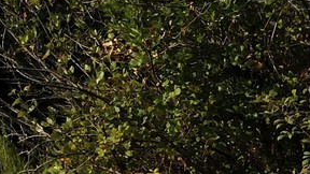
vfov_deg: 5.8
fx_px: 1628
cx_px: -540
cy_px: -284
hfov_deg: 9.2
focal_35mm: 198
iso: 200
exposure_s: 1/100
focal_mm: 34
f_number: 14
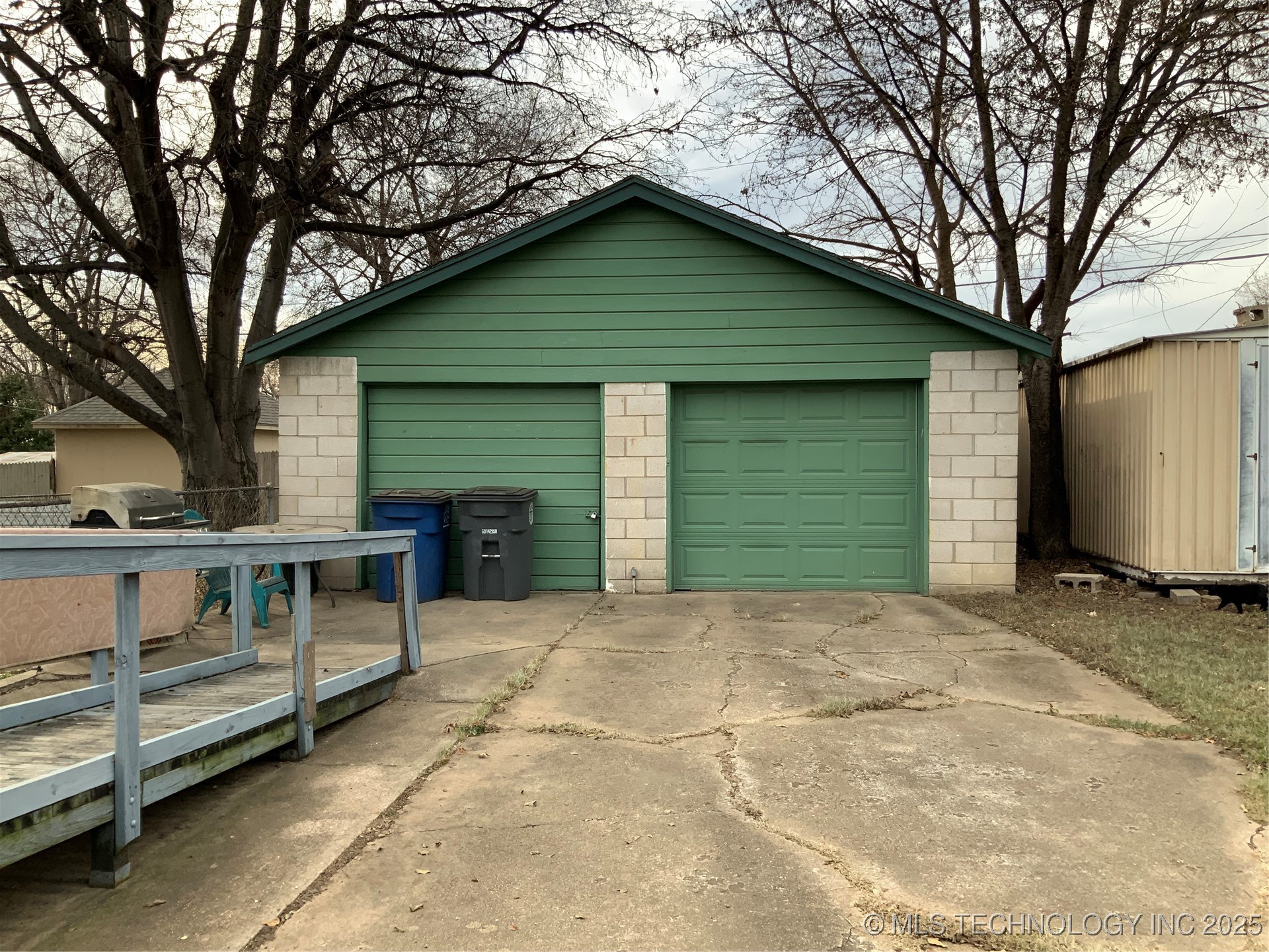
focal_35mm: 29
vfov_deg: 48.2
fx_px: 1063
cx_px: 634
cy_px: 476
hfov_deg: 61.7
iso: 16
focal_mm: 3
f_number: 1.8
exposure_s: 1/280
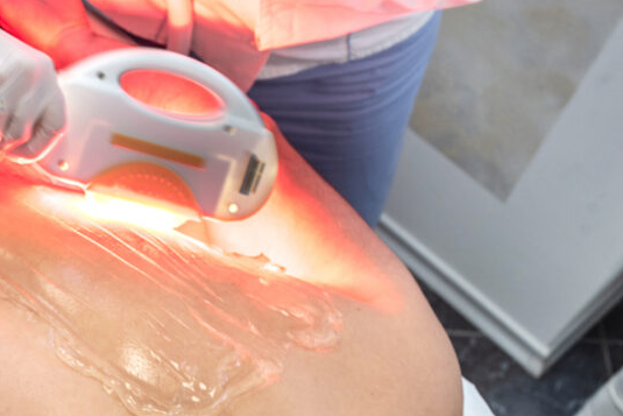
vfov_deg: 19.8
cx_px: 35
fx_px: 1160
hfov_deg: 28.6
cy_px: 393
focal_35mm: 67
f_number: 8
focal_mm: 35
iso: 100
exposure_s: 1/40
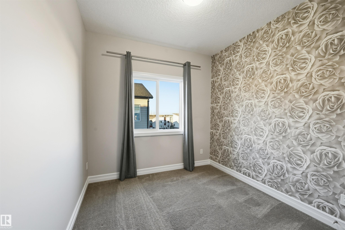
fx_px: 134
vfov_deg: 81.1
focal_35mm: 14
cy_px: 115
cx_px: 172
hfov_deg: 104.3
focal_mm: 14
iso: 100
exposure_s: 1/30
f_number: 8
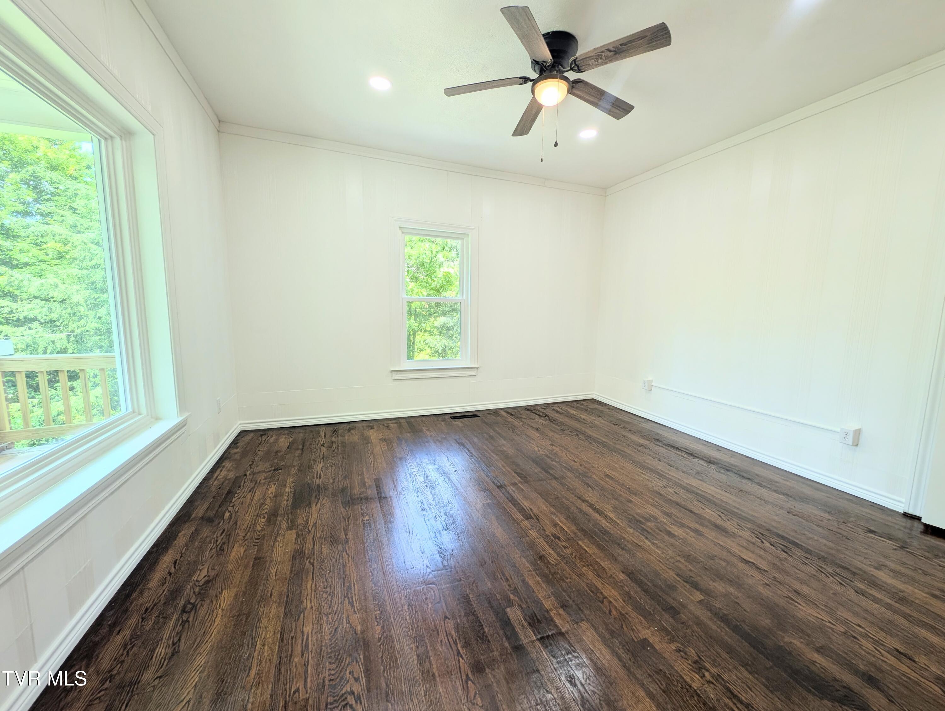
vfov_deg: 94.6
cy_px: 356
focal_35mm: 12
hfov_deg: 110.5
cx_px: 472
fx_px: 328
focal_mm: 2.23
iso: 57
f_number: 1.95
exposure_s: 1/120
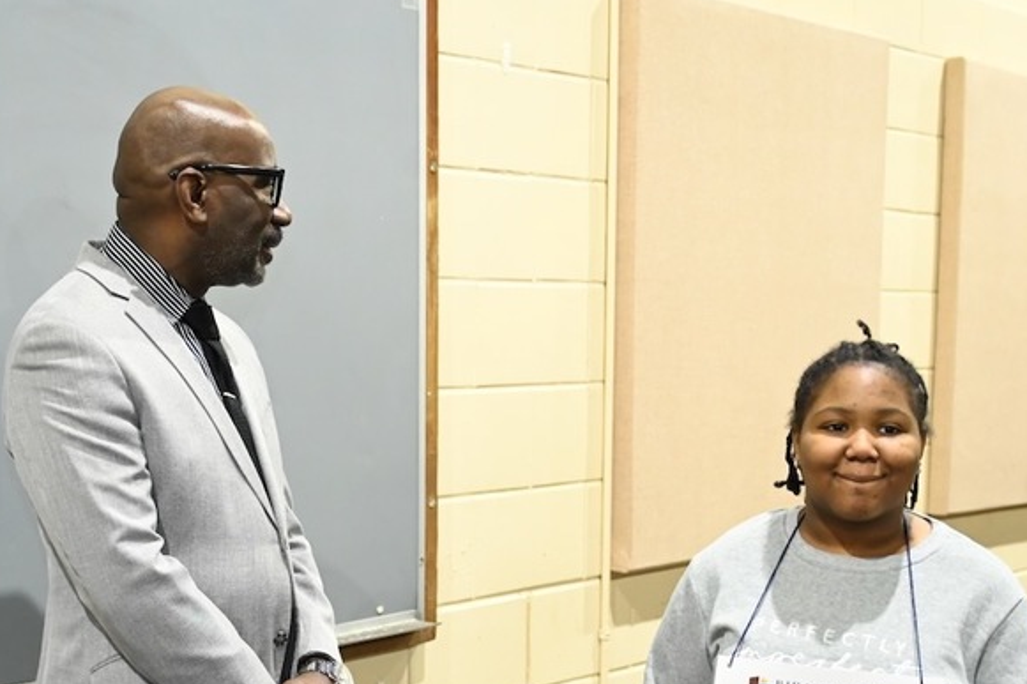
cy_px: 574
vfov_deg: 18.2
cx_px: 419
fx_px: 2110
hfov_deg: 27.3
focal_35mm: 74
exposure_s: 1/200
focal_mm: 42
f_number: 4
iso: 4000
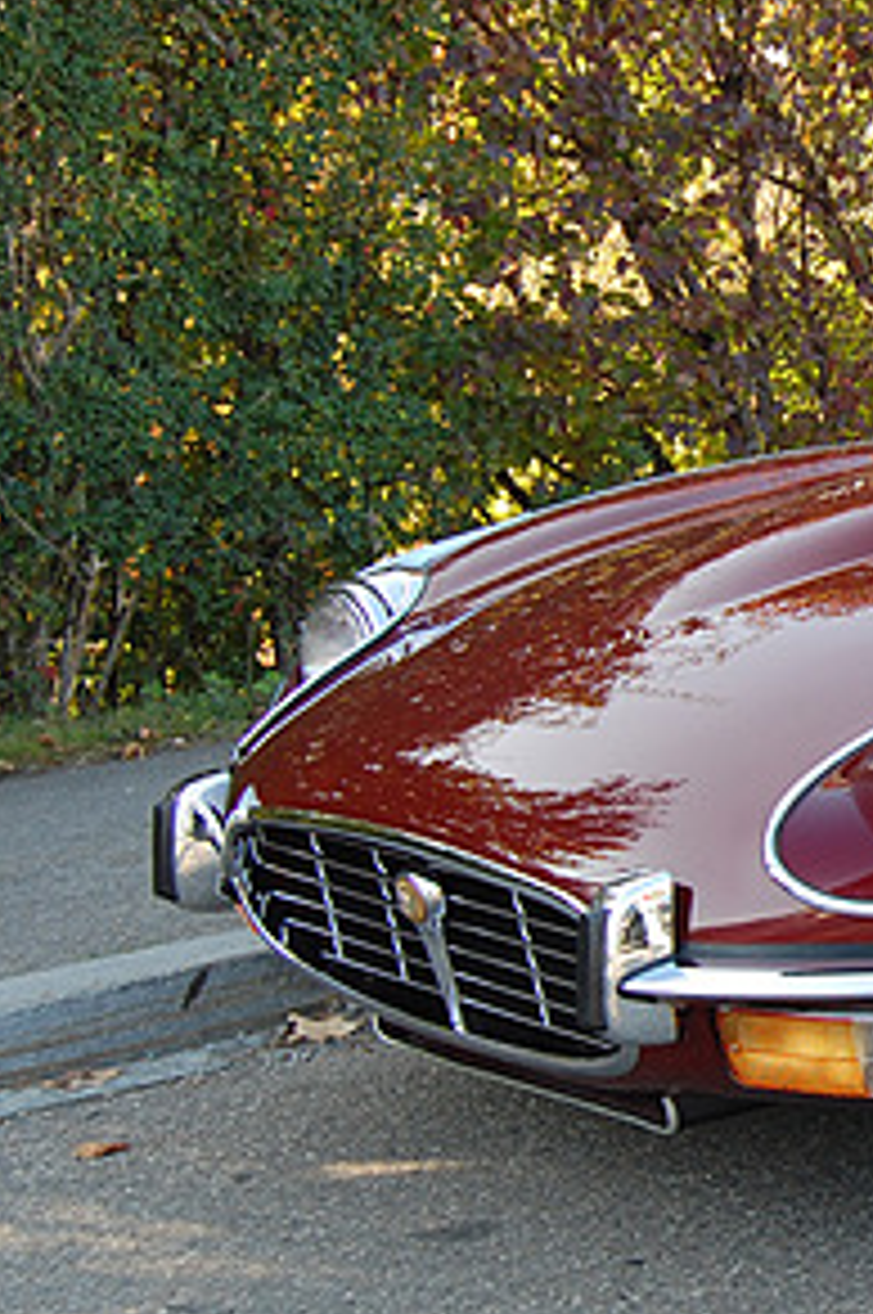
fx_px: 2698
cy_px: 628
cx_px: 1202
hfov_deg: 17.1
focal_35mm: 74
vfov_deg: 27.4
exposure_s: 1/125
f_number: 5.6
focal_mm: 24
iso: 250
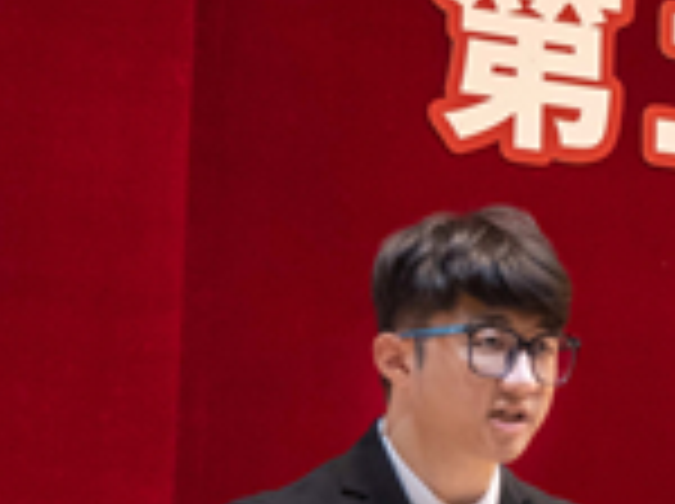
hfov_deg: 12.3
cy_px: 351
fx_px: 2920
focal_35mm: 150
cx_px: 1138
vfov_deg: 9.9
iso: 1250
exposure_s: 1/60
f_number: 4.5
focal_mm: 26
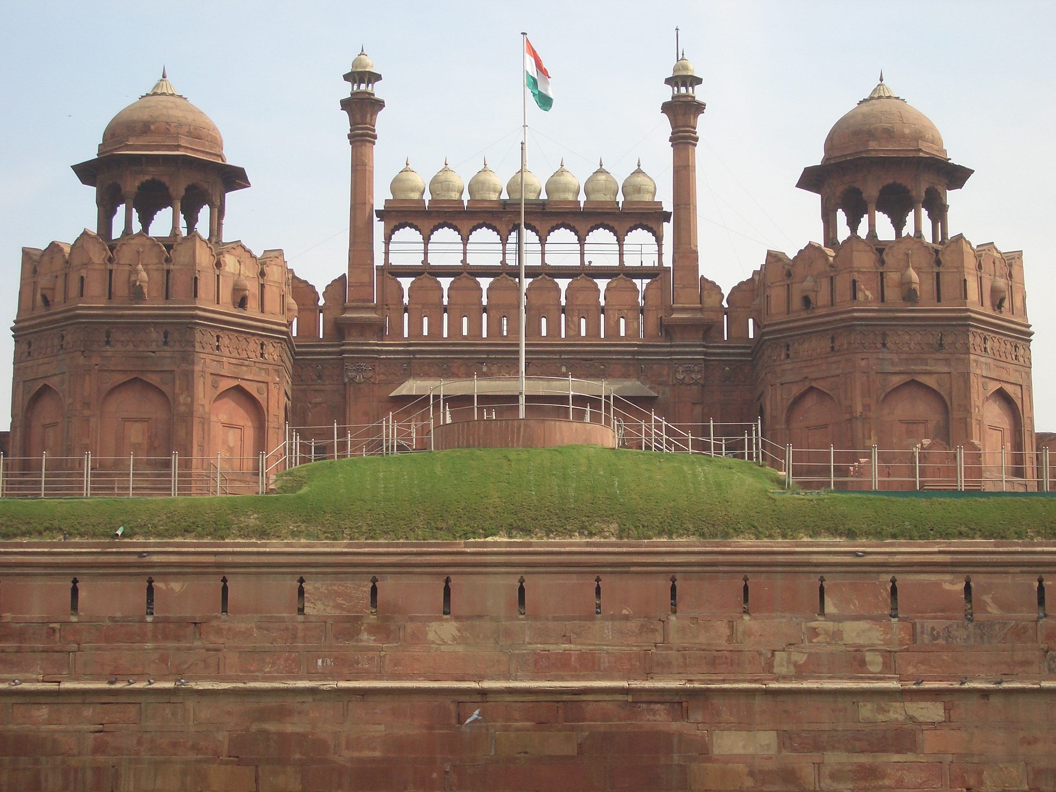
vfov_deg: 19.9
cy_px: 396
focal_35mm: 74
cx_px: 528
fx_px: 2257
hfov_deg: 26.3
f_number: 6.2
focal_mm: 12.2
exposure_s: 1/200
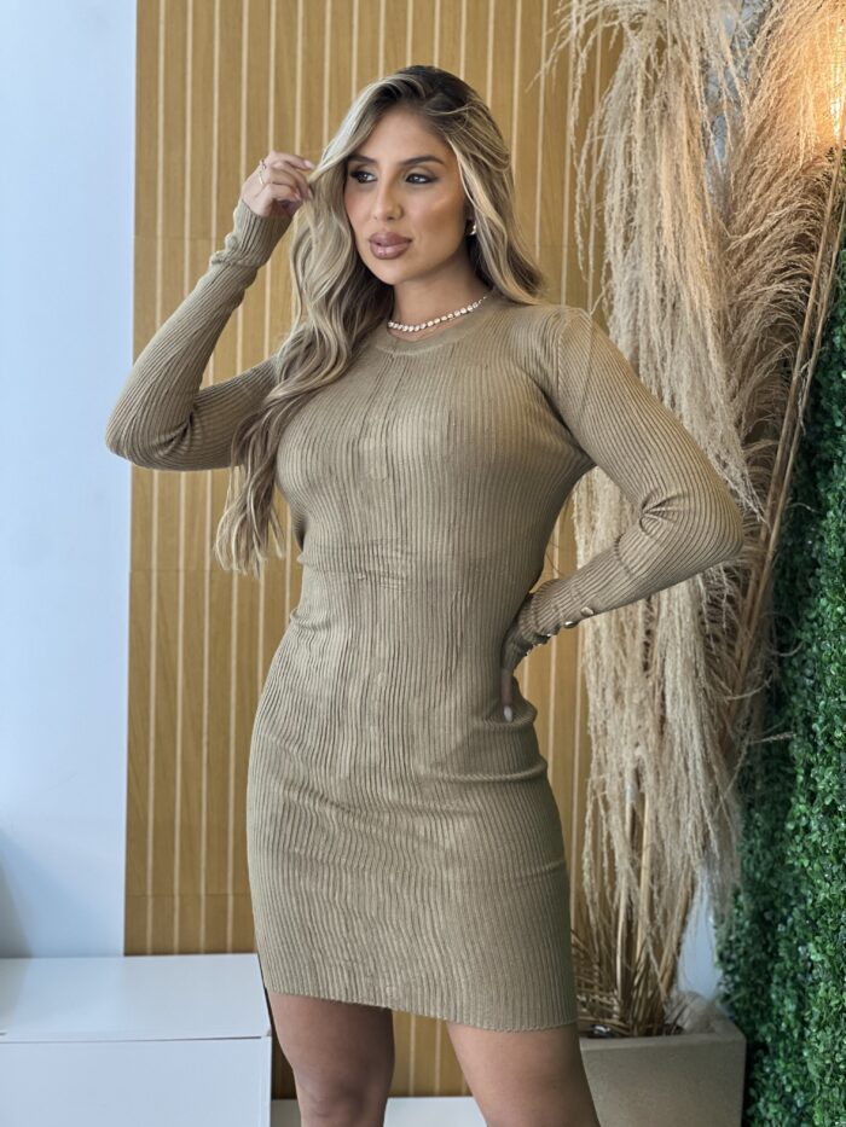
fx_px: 2509
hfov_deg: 19.1
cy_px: 564
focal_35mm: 77
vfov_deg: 25.3
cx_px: 423
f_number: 2.8
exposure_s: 1/120
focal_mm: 9
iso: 200
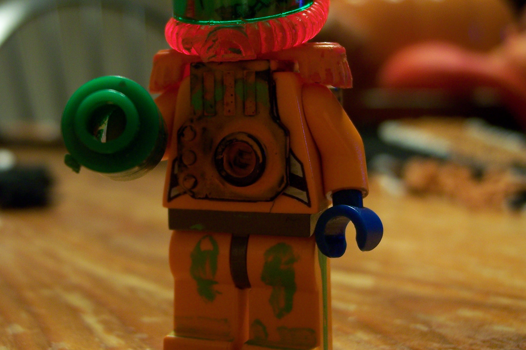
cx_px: 225
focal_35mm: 47
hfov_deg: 41.8
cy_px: 119
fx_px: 687
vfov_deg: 28.5
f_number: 2.8
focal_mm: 6
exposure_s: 1/8
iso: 160
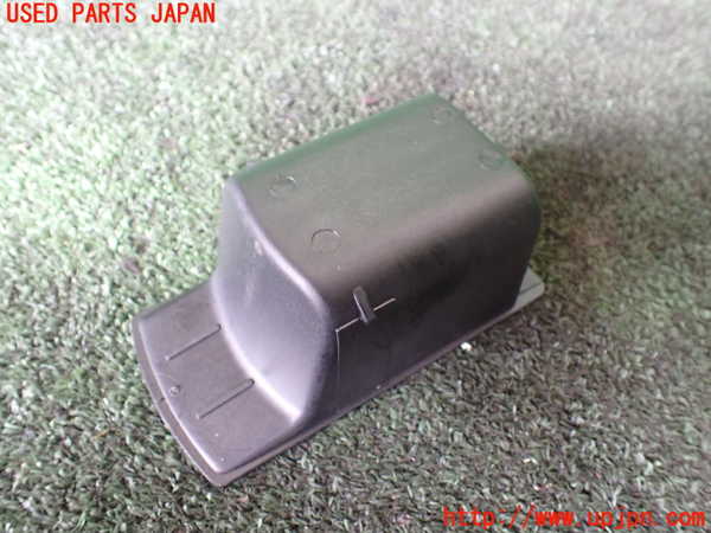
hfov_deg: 60.0
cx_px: 356
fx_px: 616
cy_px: 266
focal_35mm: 30
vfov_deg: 46.8
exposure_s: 1/30
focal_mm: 5.4
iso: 1000
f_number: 2.3
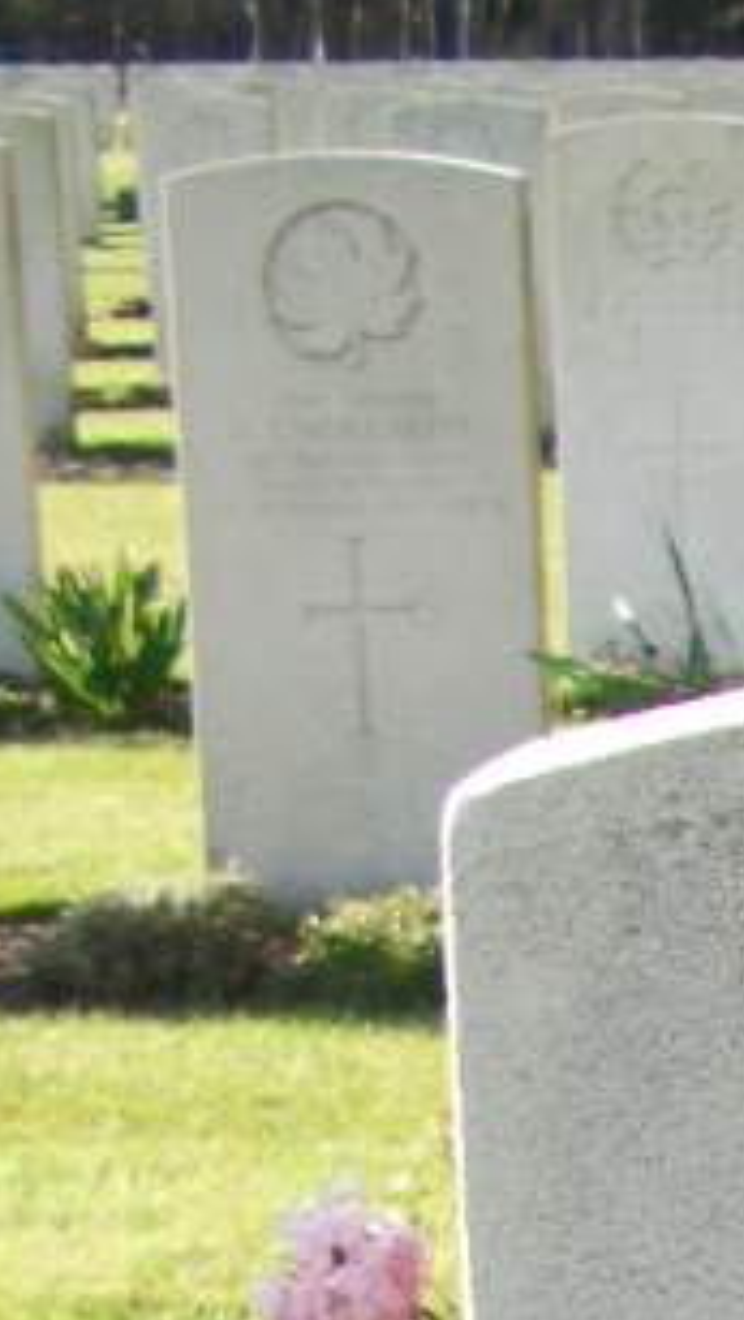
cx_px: 1879
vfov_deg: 11.9
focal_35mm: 159
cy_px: 2704
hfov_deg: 7.1
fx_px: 5569
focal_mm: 6.3
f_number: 3.1
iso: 80
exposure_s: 1/250
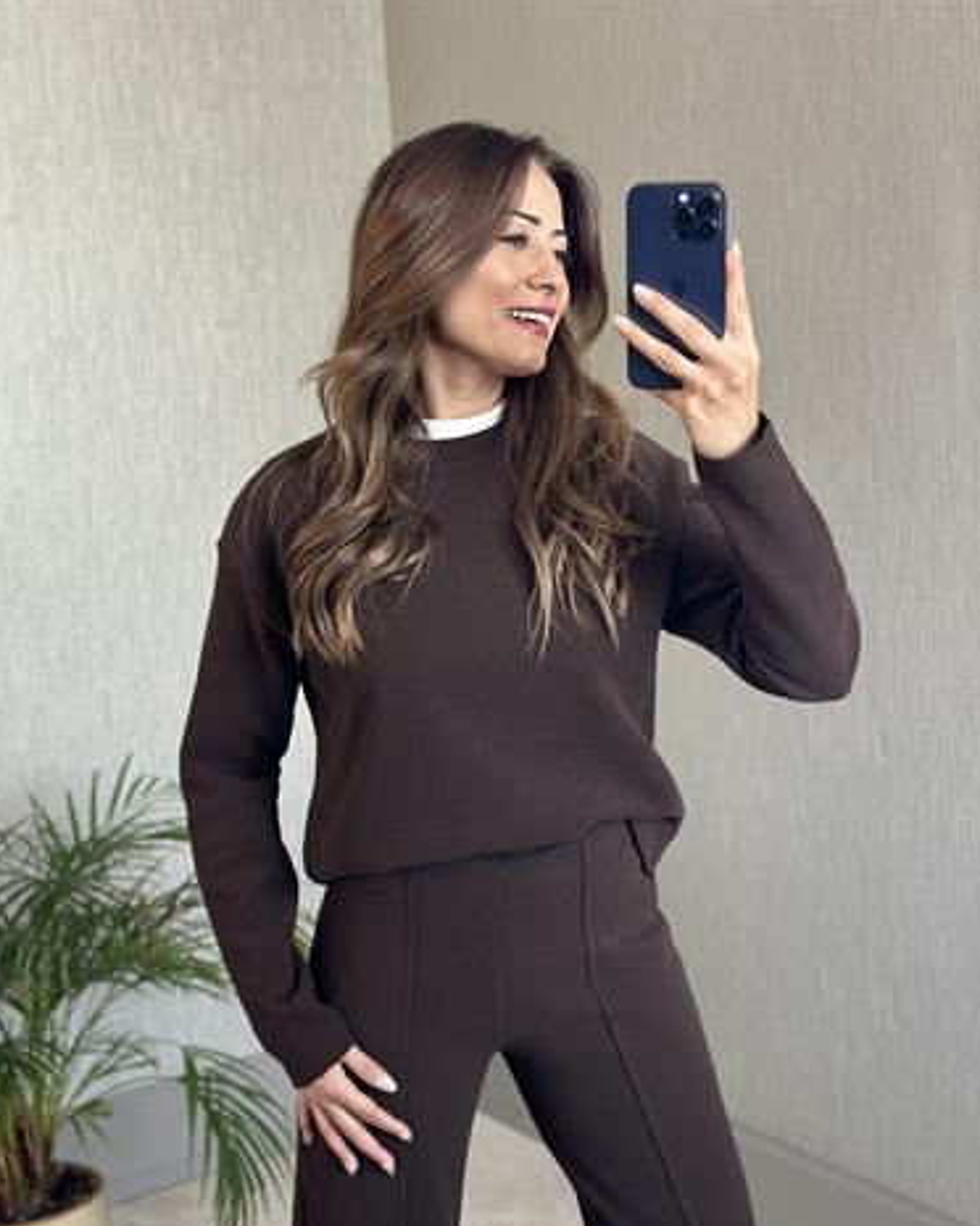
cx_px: 487
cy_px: 664
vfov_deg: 36.6
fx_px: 1849
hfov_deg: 29.7
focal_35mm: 51
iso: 125
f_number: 1.78
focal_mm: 6.86
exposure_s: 1/104
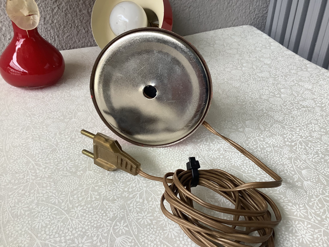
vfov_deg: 45.4
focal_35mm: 31
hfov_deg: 58.4
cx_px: 164
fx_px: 295
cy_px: 124
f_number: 2.4
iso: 80
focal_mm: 3.3
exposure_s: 1/120
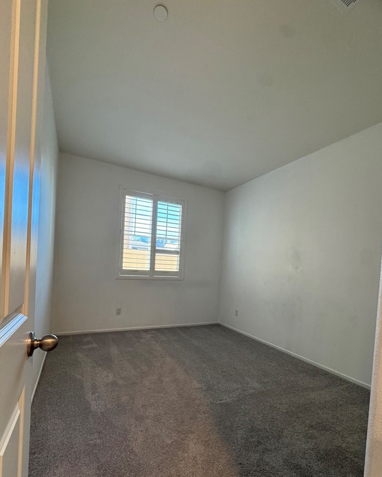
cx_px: 182
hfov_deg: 80.3
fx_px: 226
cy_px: 273
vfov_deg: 92.5
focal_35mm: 16
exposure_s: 1/99
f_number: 2.2
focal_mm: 2.22
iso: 320
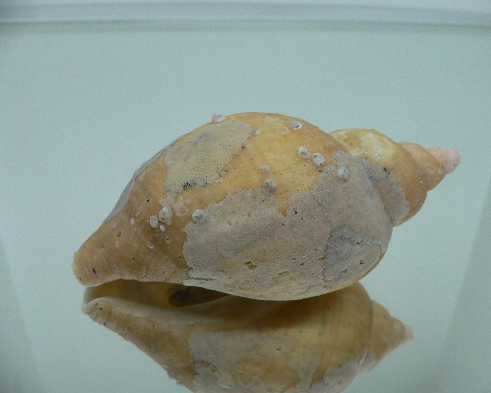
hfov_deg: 49.1
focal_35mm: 37
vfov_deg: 40.1
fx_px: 538
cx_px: 259
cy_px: 195
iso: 100
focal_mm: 4.6
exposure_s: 1/60
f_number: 2.8
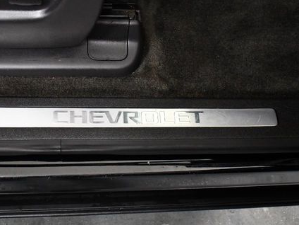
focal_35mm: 61
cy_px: 116
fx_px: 527
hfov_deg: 31.7
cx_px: 140
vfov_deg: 24.0
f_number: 3.8
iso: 3200
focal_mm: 21
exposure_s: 1/100
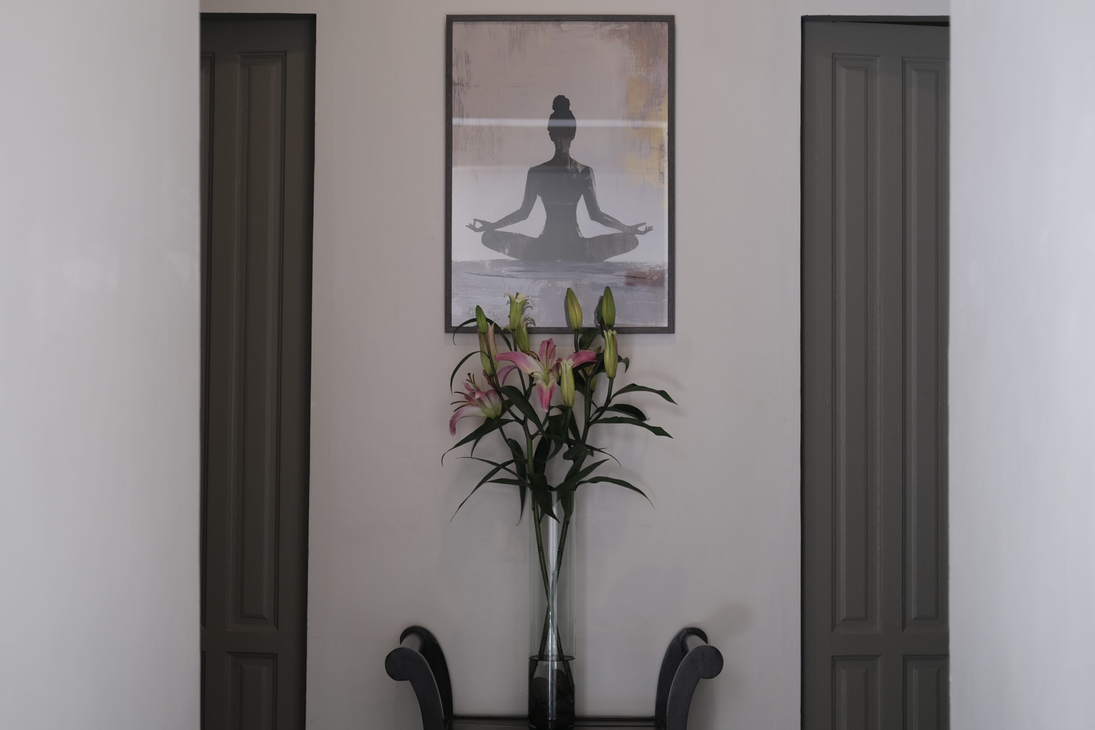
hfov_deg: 37.5
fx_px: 1612
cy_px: 365
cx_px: 548
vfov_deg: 25.5
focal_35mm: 53
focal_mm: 35
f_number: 2.2
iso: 200
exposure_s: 1/52
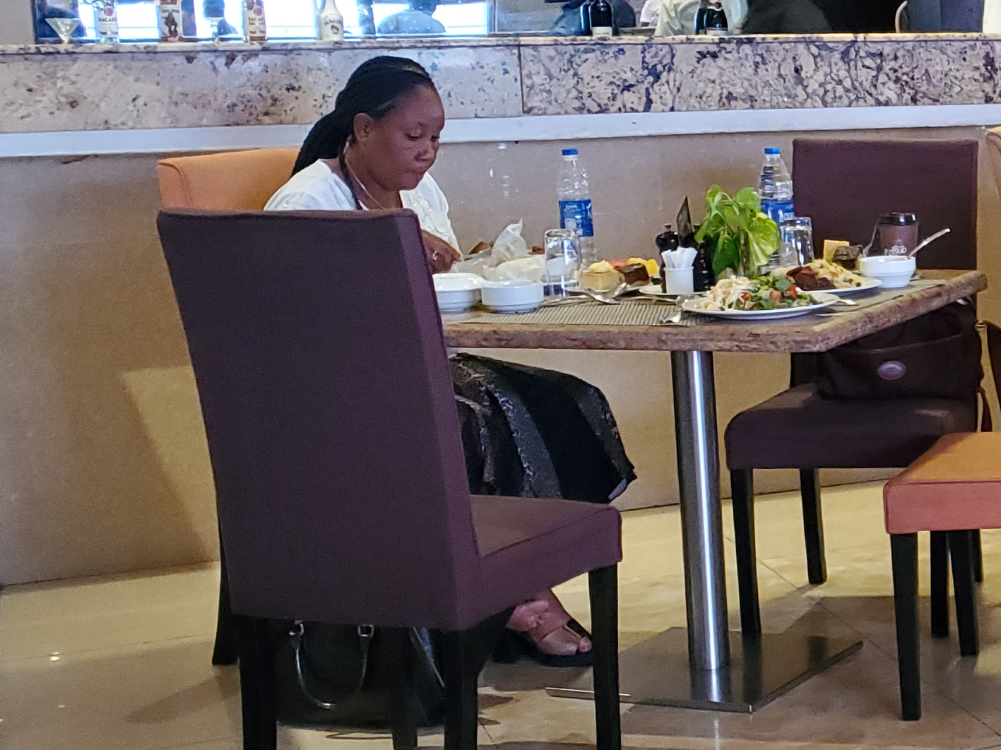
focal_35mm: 74
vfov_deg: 19.9
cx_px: 1304
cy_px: 407
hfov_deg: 23.3
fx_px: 2139
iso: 500
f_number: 1.5
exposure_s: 1/50
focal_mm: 4.3
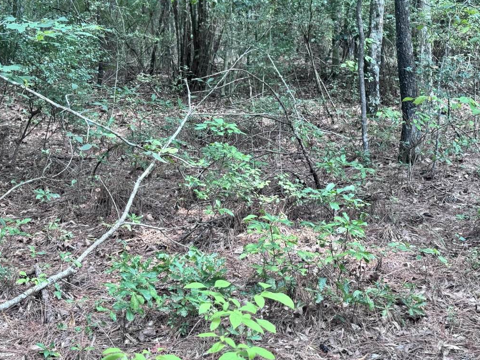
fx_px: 846
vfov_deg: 24.0
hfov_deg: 31.7
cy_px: 140
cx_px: 232
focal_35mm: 61
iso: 64
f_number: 1.78
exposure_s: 1/170
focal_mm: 6.76
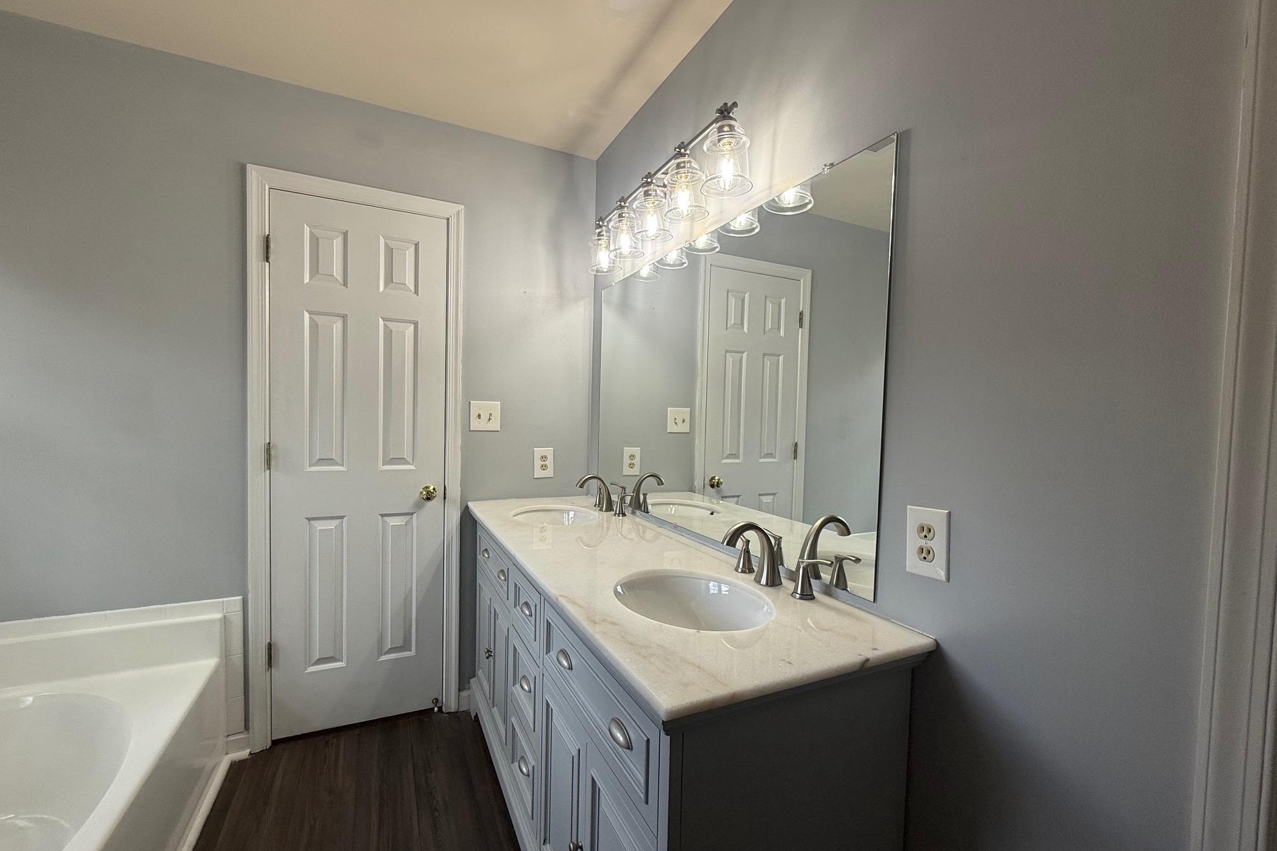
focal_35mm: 15
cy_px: 437
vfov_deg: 77.3
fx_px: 532
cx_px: 624
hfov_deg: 100.4
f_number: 2.2
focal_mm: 2.22
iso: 64
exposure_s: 1/128
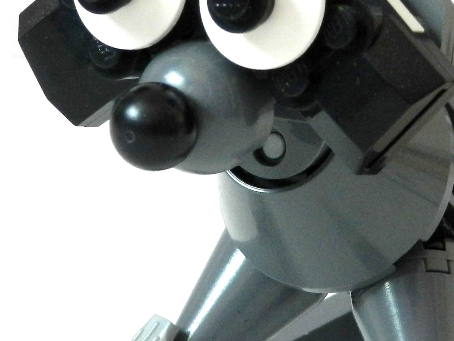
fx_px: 2977
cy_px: 172
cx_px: 349
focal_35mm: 227
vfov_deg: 6.5
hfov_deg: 8.7
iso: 400
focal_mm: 13.5
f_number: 4.8
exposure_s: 1/30
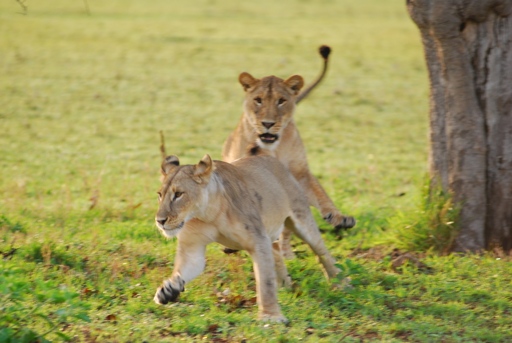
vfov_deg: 4.6
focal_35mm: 300
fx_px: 4271
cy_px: 172
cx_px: 256
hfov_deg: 6.9
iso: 200
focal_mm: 200
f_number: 4
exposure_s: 1/200
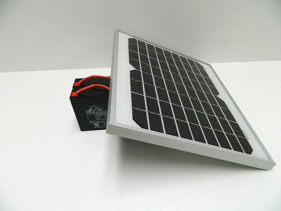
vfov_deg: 54.9
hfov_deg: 69.4
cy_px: 106
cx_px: 140
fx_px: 203
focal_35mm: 25
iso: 250
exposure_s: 1/30
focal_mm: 4.5
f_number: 3.1
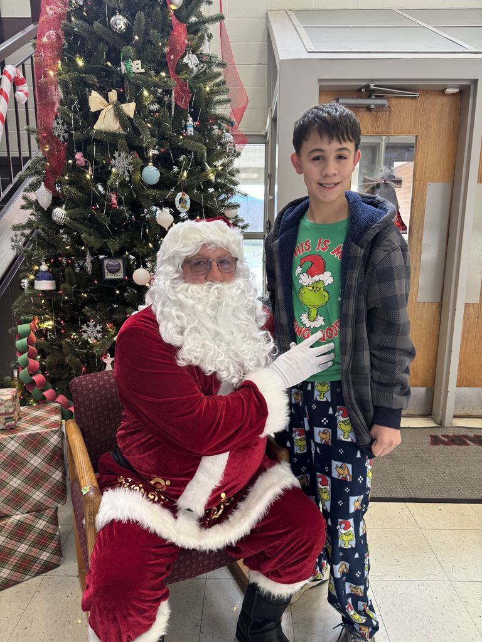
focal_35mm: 24
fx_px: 446
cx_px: 241
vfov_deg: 71.6
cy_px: 321
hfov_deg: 56.8
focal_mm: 6.76
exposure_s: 1/60
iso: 125
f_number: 1.78
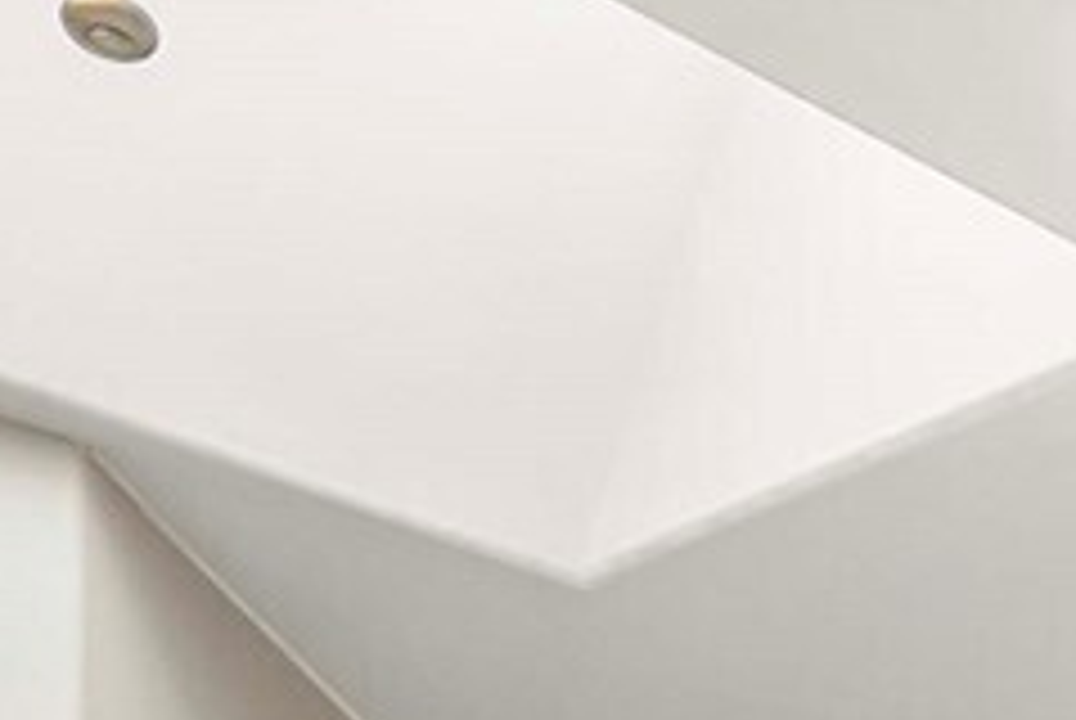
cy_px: 1876
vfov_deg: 12.0
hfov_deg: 19.6
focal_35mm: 85
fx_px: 2544
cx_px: 1758
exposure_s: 1/30
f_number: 7.1
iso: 1000
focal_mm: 12
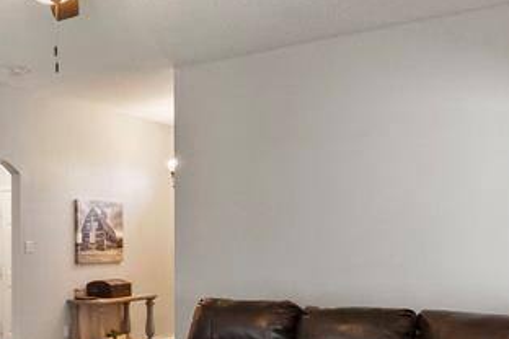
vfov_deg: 29.0
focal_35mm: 46
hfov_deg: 35.7
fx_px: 650
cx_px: -67
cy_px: 236
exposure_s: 1/30
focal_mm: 14
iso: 4000
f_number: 8
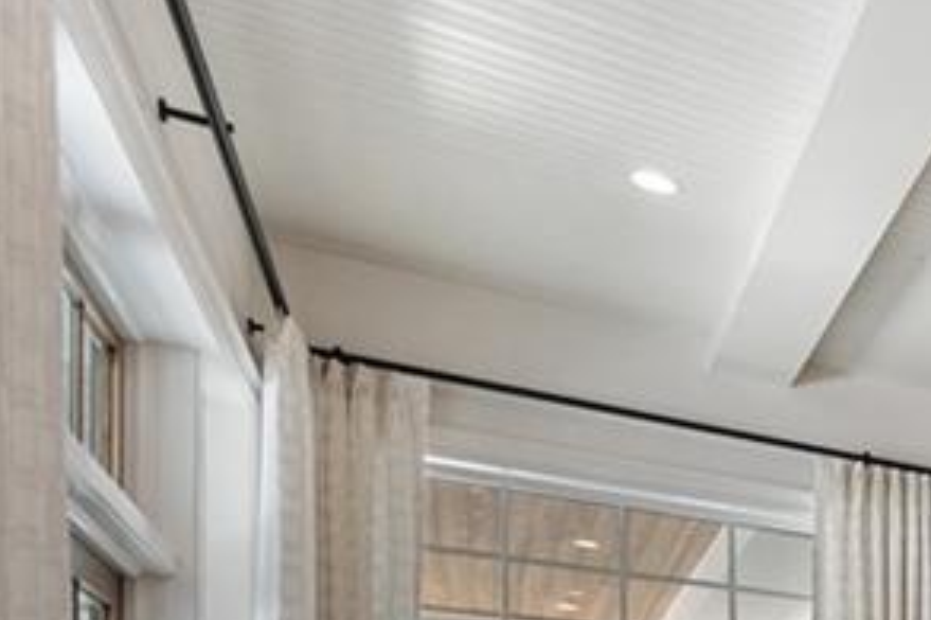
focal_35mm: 49
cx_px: 1611
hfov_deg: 23.6
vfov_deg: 22.8
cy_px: 911
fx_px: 1266
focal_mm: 14
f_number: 8
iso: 400
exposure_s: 1/25
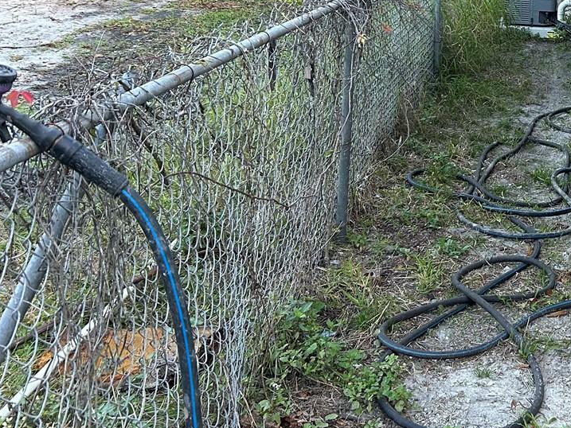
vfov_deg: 24.7
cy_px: 63
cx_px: 566
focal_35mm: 58
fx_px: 957
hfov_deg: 30.9
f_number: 1.5
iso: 125
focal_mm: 5.7
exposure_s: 1/121
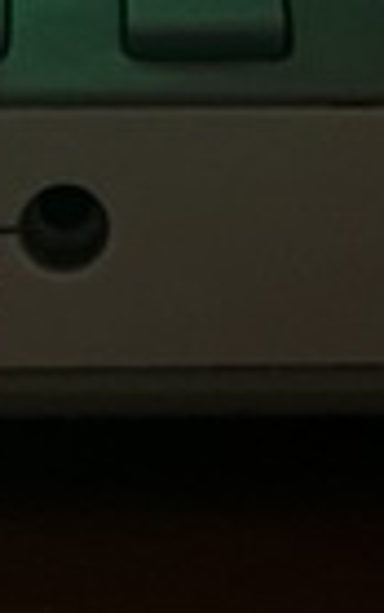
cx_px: 141
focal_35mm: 152
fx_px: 2543
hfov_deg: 8.6
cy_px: -571
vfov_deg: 12.3
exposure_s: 1/34
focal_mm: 5.7
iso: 500
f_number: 1.5
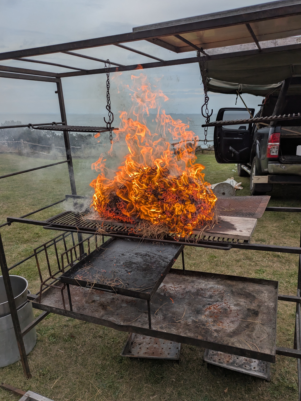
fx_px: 301
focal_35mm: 26
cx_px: 153
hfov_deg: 53.1
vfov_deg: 67.3
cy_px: 198
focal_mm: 5.43
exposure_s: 1/1001
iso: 39
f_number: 1.89
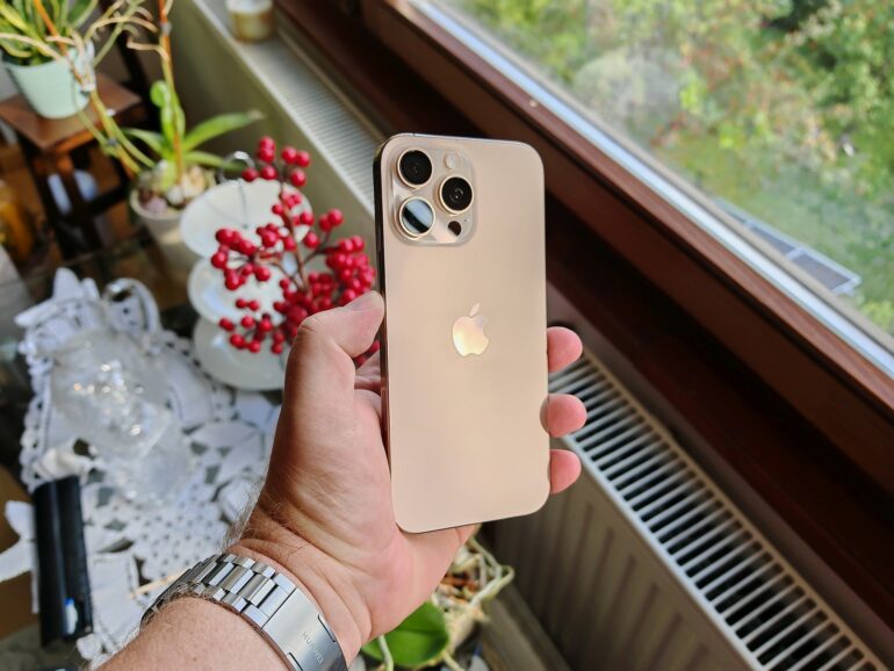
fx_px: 698
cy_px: 336
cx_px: 447
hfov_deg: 65.3
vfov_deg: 51.4
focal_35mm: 27
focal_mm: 6.83
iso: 50
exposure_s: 1/340
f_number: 2
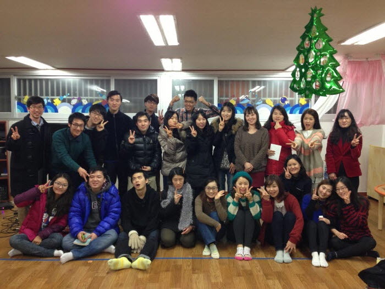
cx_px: 192
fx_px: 367
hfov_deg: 55.4
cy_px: 144
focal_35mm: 33
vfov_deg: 42.9
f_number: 2.4
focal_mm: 4.13
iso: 100
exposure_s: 1/20
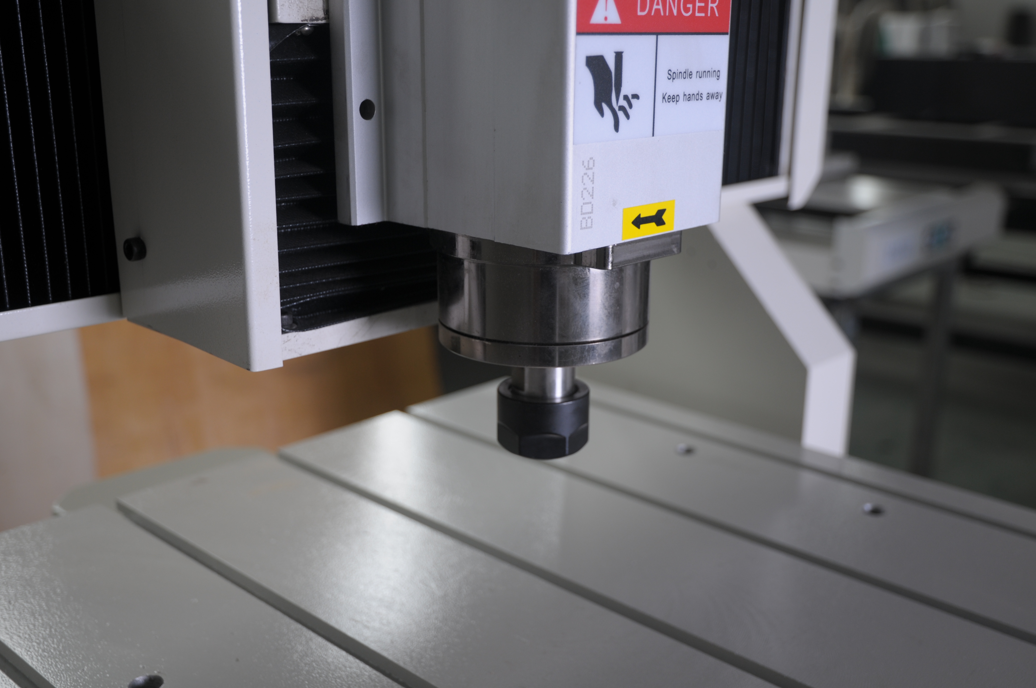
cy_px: 344
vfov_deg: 34.1
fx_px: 1121
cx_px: 518
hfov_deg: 49.6
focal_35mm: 39
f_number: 4.2
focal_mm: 26
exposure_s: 1/125
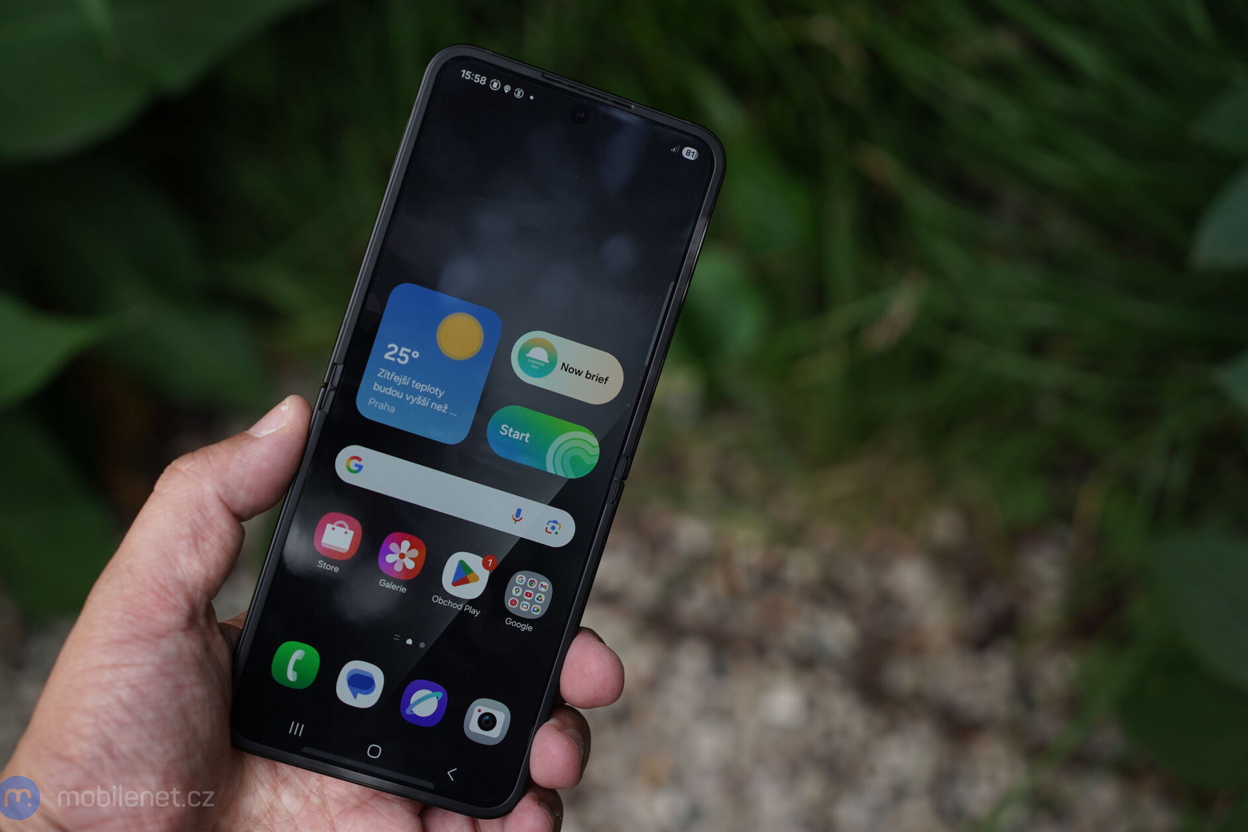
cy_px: 414
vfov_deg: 24.2
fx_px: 1941
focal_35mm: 56
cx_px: 614
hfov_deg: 35.6
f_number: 4
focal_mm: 55
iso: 100
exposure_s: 1/125
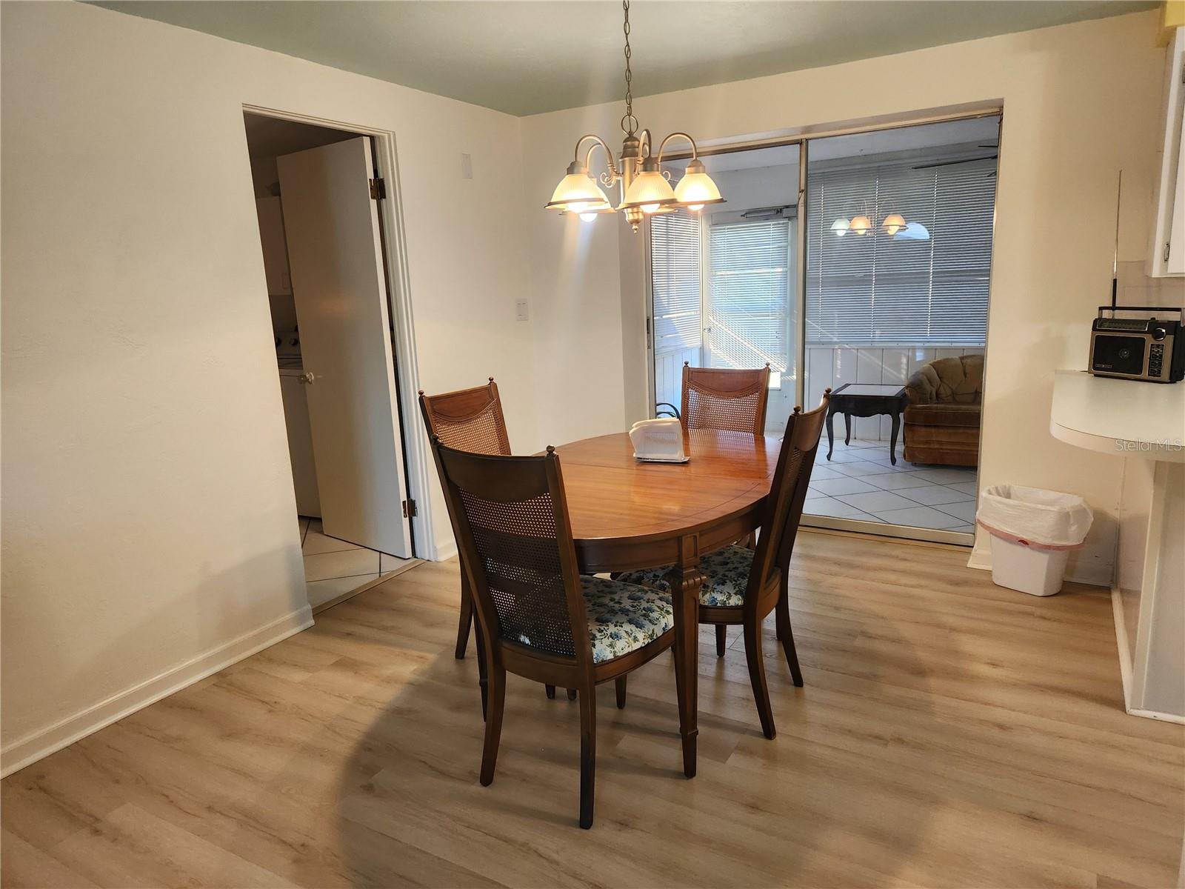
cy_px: 444
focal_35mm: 23
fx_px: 787
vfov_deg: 58.9
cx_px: 592
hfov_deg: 73.9
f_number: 1.8
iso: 200
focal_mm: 5.4
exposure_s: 1/120
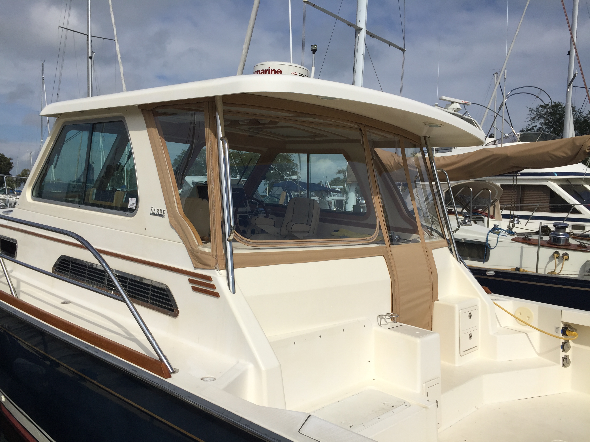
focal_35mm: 29
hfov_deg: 61.7
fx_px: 494
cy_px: 221
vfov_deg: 48.2
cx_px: 295
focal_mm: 4.15
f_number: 2.2
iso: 32
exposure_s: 1/5650
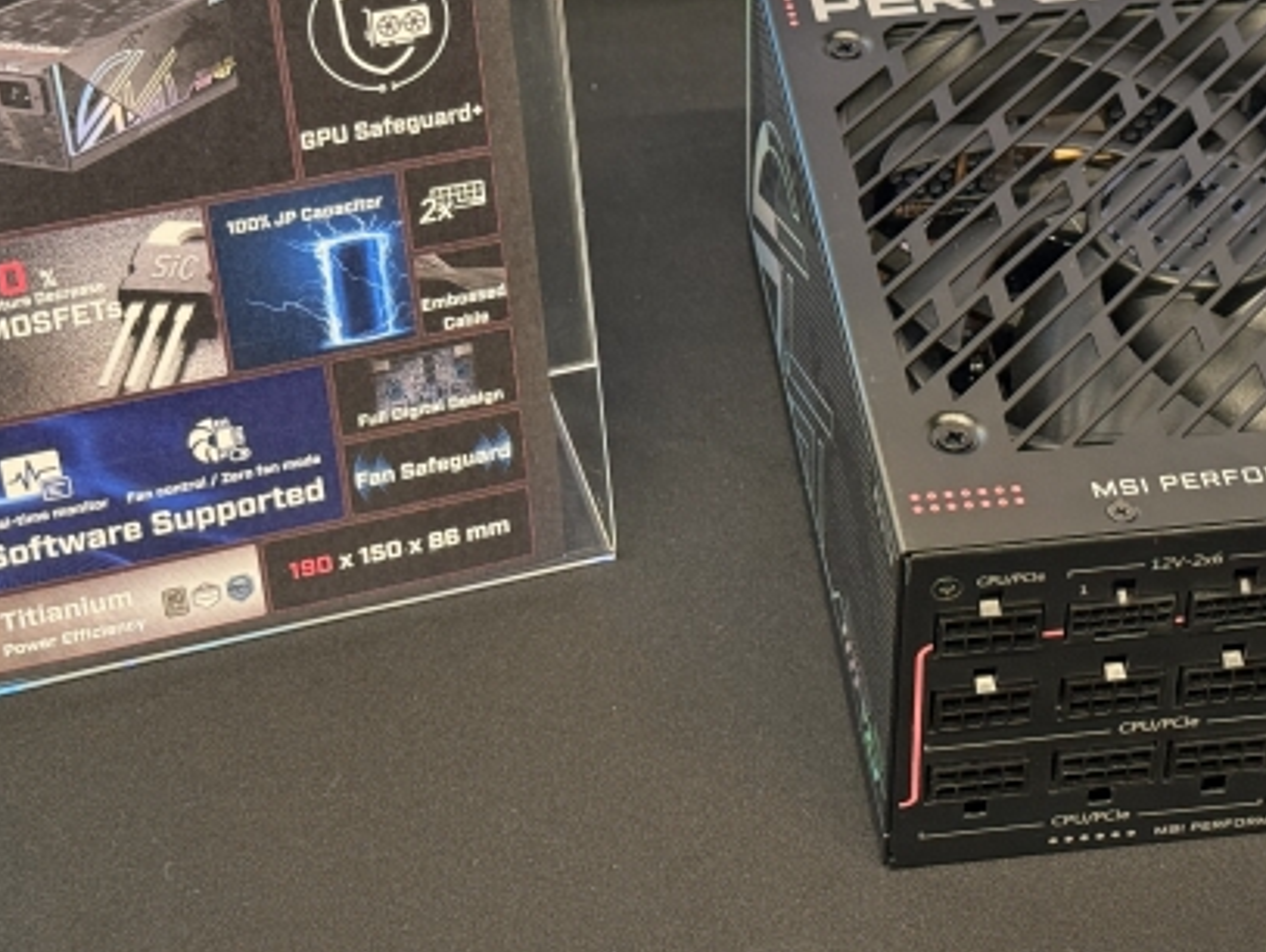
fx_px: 2892
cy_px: 282
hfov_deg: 24.7
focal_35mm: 79
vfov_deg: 18.6
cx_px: 700
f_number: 1.78
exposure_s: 1/60
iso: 250
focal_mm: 6.76
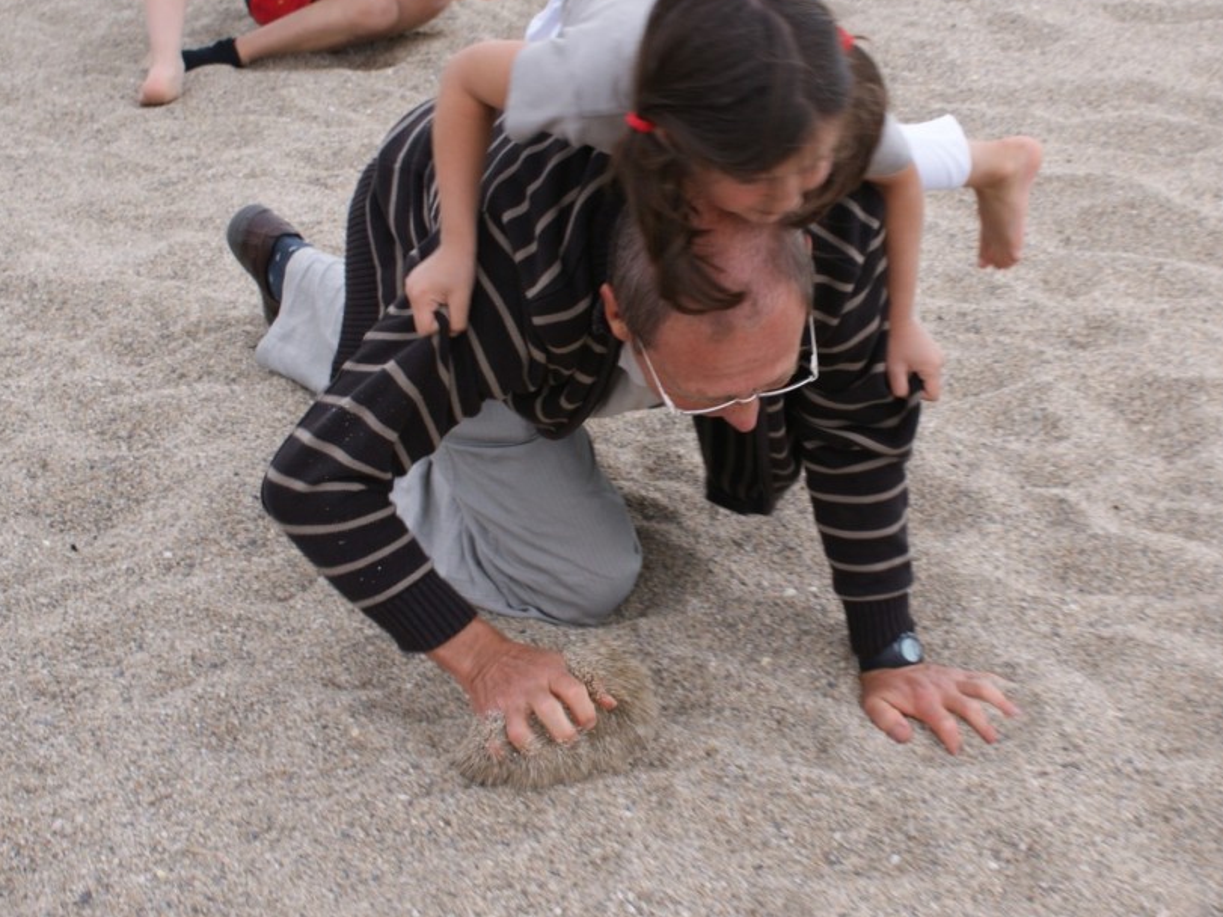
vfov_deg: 19.7
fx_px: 2639
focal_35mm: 75
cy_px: 363
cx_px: 728
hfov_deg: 26.0
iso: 100
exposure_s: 1/60
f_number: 5.6
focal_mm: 35
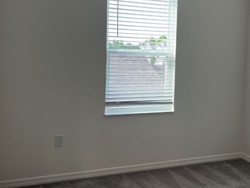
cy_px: 64
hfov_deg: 45.5
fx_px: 296
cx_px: 150
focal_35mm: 41
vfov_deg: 34.8
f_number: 1.5
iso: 40
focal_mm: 5.7
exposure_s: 1/182
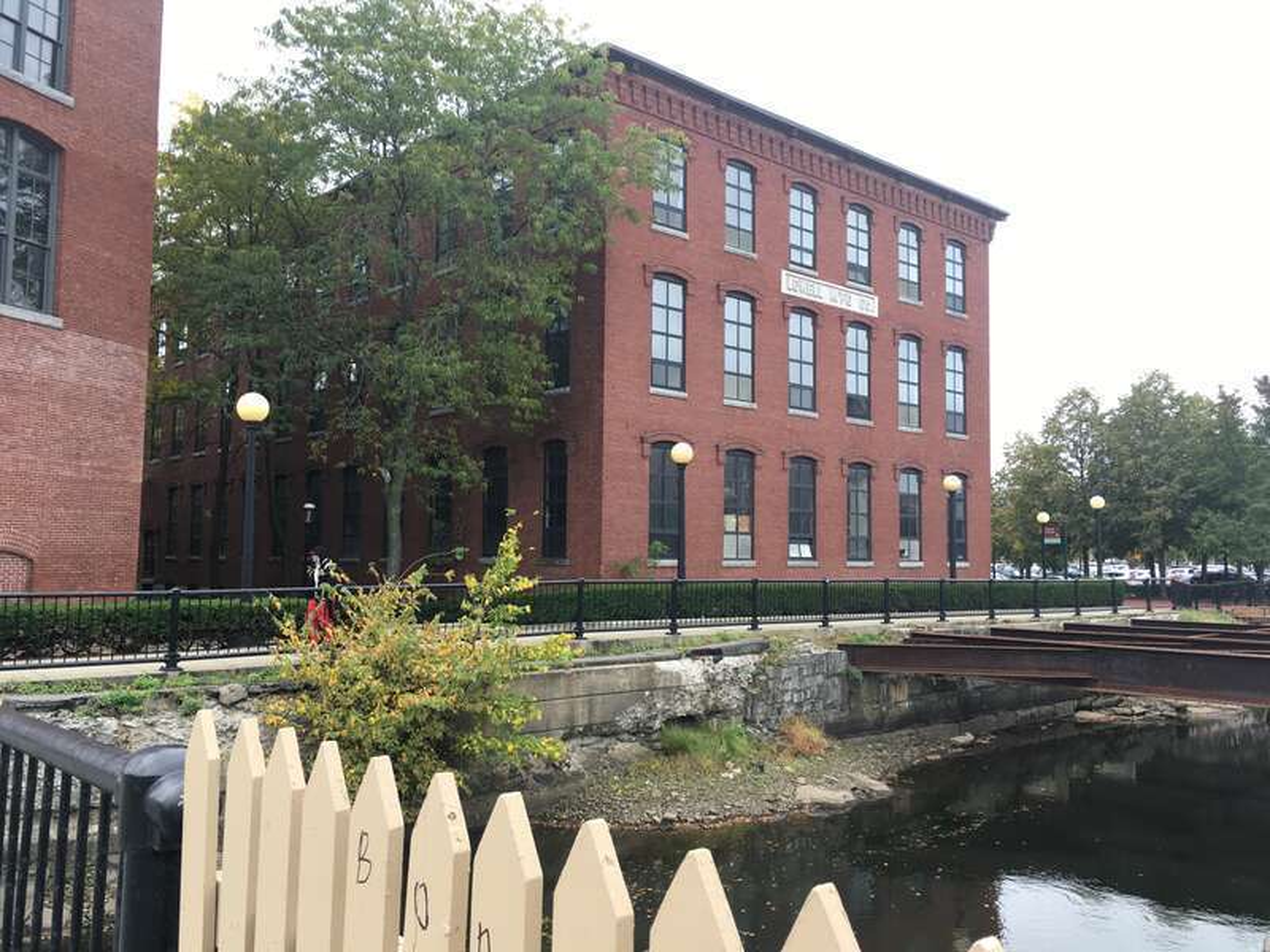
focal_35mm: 29
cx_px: 635
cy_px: 476
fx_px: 1064
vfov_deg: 48.2
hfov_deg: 61.7
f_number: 2.2
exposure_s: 1/120
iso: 25
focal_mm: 4.15
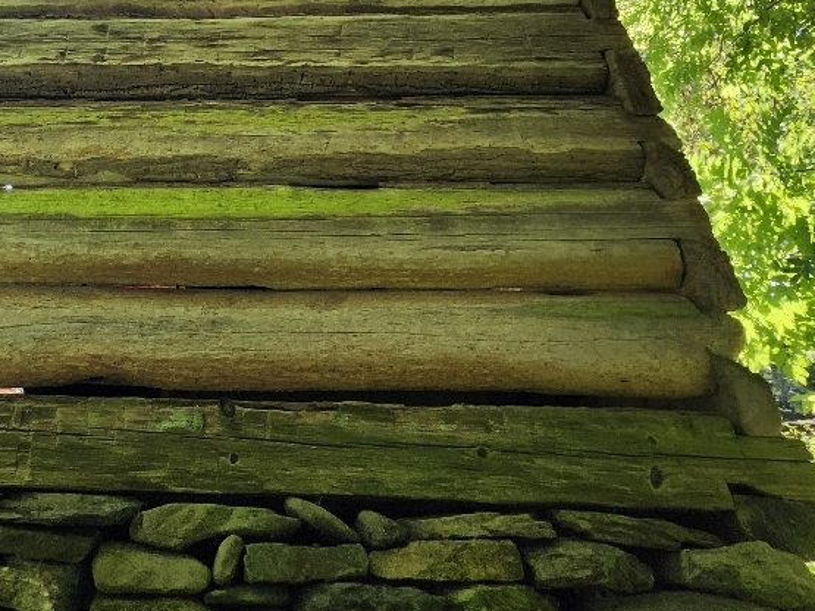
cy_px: 78
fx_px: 706
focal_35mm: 30
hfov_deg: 55.0
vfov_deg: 43.3
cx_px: 142
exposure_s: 1/217
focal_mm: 1.74
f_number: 2.2
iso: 40
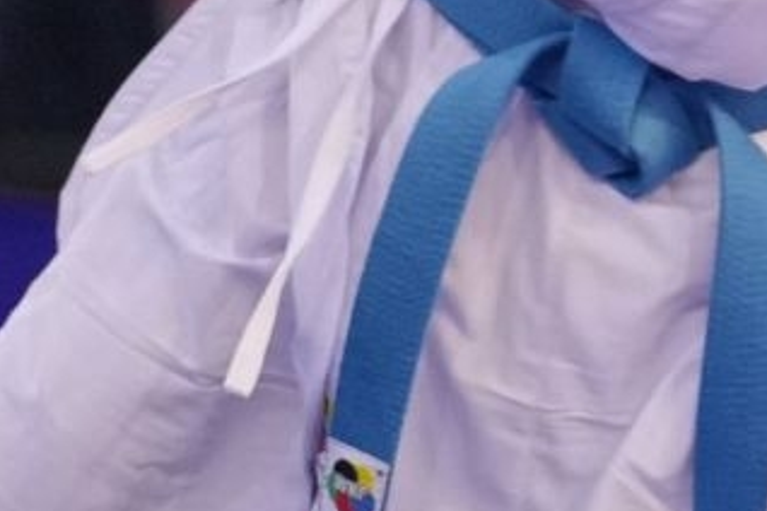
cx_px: 1317
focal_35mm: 1654
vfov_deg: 0.8
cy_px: -456
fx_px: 35237
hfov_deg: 1.2
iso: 2500
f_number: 2.8
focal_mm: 195
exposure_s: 1/1000
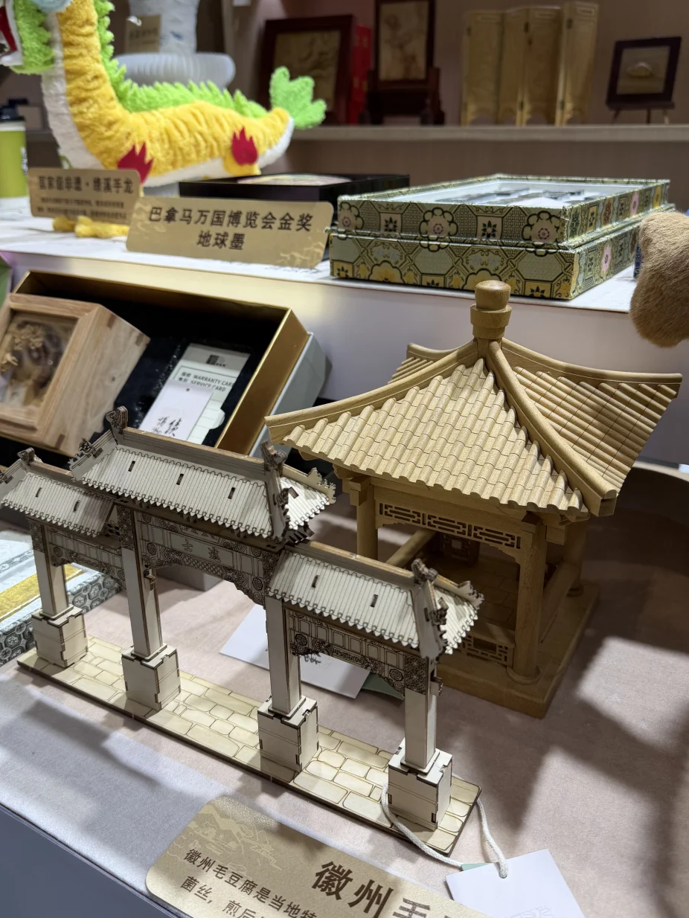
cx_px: 339
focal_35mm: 28
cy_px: 446
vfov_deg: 63.4
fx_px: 743
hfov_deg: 49.8
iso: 80
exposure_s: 1/342
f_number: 1.78
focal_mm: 6.76
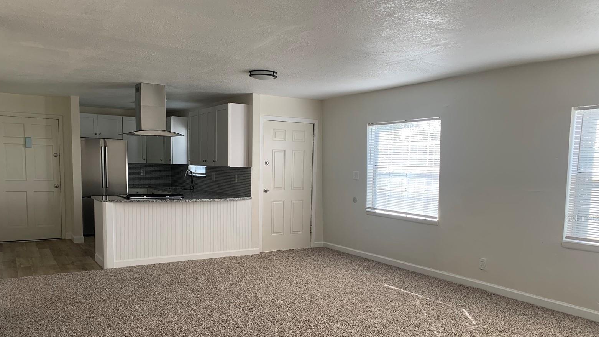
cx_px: 295
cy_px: 218
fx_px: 461
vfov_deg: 39.8
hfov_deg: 66.1
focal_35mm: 29
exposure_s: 1/122
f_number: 1.8
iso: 40
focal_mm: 4.25
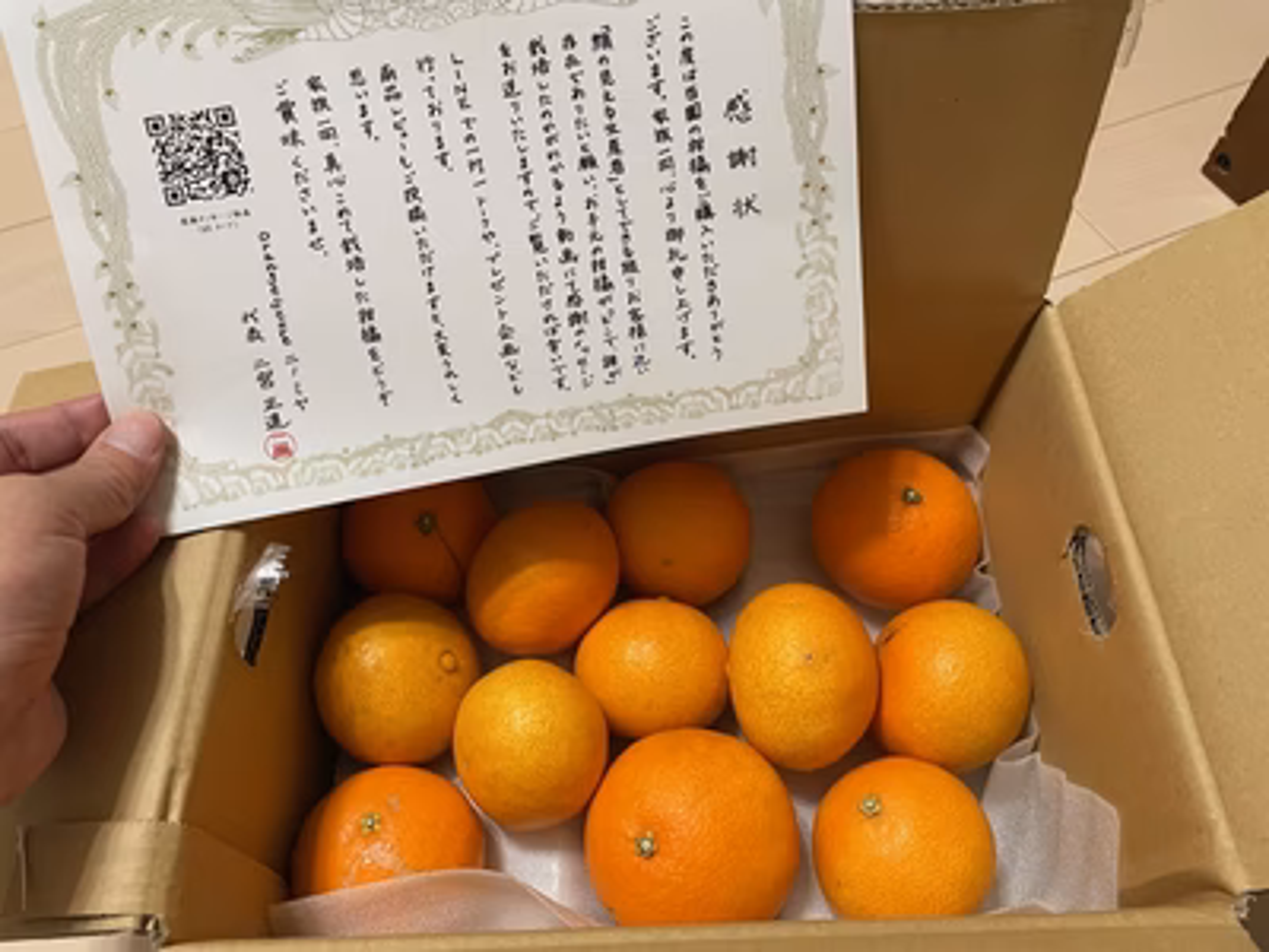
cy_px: 476
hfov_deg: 67.3
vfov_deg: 53.1
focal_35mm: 26
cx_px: 634
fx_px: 953
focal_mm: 4.2
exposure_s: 1/50
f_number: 1.6
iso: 160
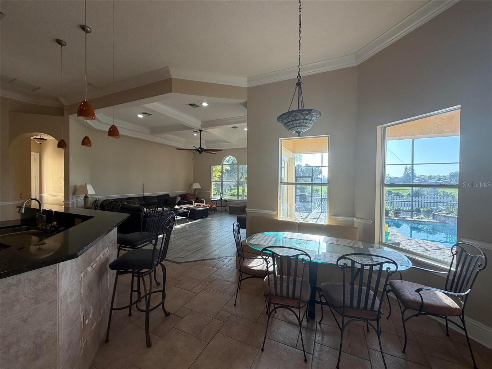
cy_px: 184
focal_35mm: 14
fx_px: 199
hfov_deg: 102.1
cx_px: 246
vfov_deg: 85.7
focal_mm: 2.22
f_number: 2.2
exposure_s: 1/120
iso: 80
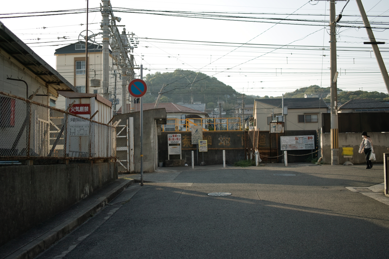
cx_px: 194
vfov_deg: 32.6
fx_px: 443
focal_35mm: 41
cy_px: 130
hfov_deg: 47.4
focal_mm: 24.2
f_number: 2.8
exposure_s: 1/640
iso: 100
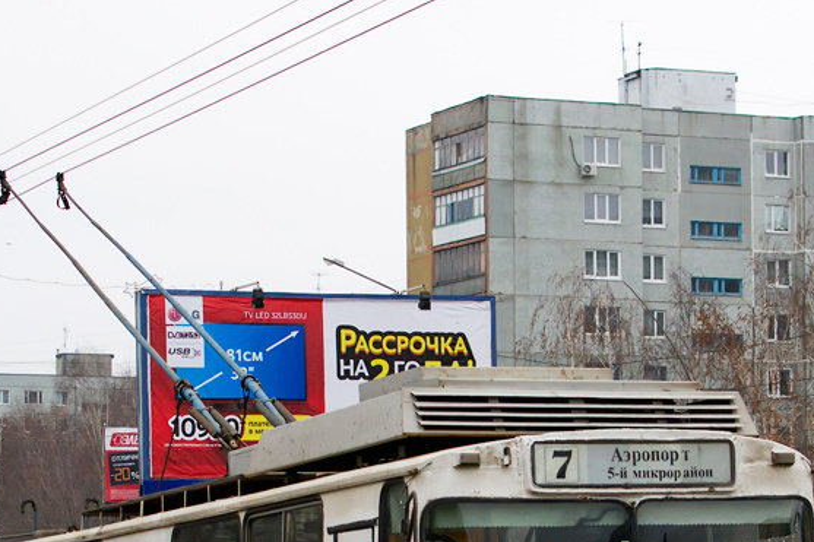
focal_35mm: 113
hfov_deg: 18.1
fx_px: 2556
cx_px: 437
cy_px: 488
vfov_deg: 12.0
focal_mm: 35
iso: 400
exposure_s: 1/800
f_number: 4
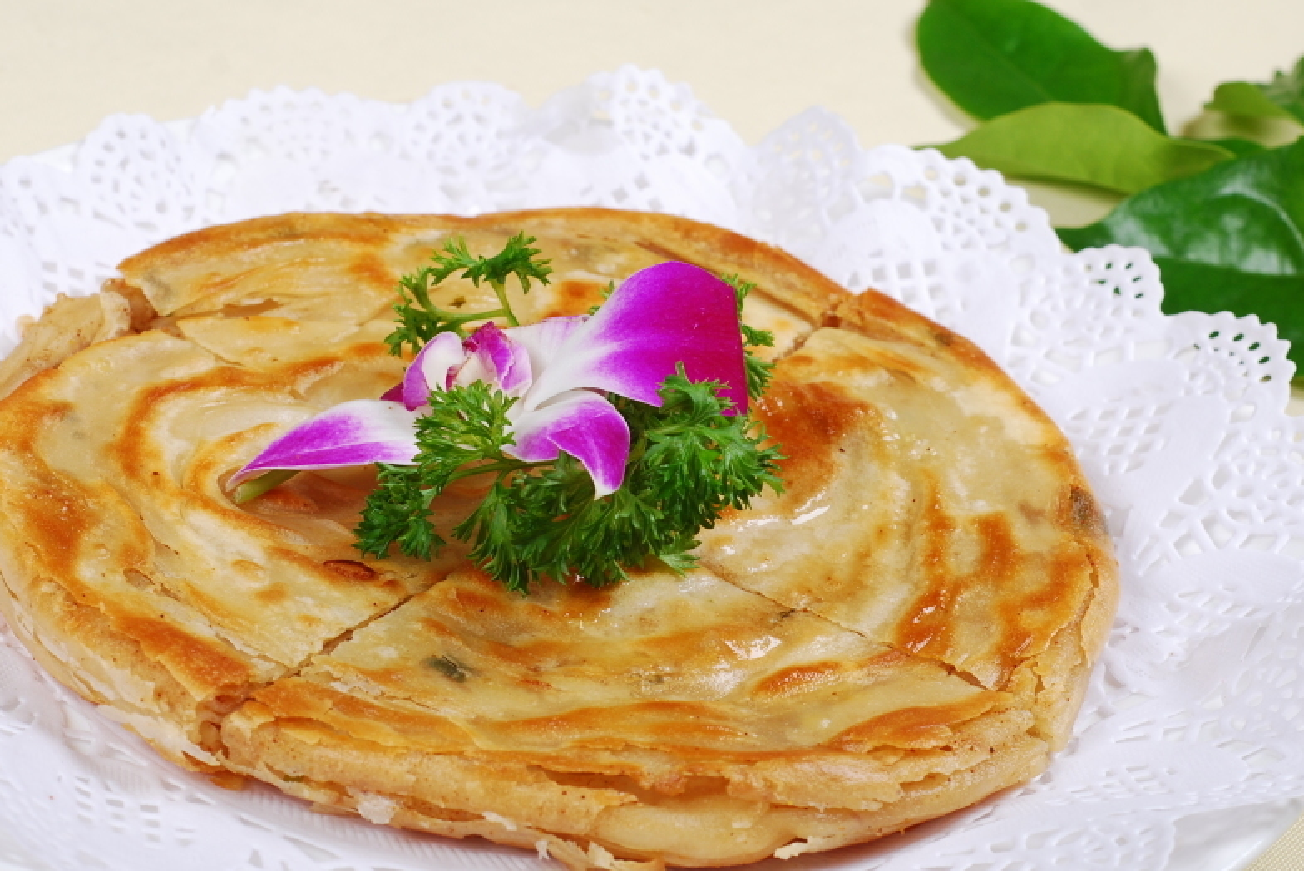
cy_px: 526
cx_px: 539
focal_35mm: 98
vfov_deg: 14.0
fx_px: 3552
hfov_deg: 20.8
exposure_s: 1/160
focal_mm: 50
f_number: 10
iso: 100
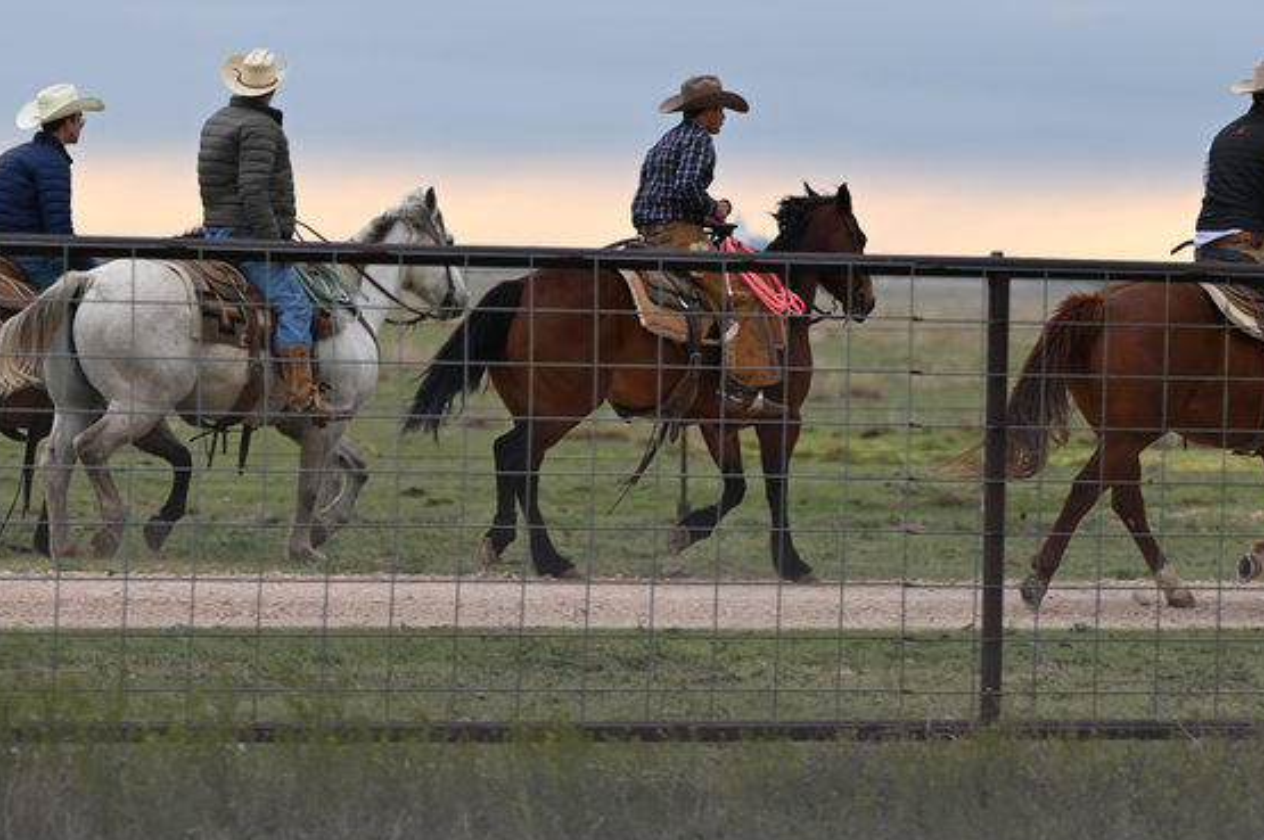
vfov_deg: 4.9
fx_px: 9717
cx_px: 852
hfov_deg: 7.4
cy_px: 186
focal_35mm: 277
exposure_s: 1/500
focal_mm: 150
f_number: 4
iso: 400
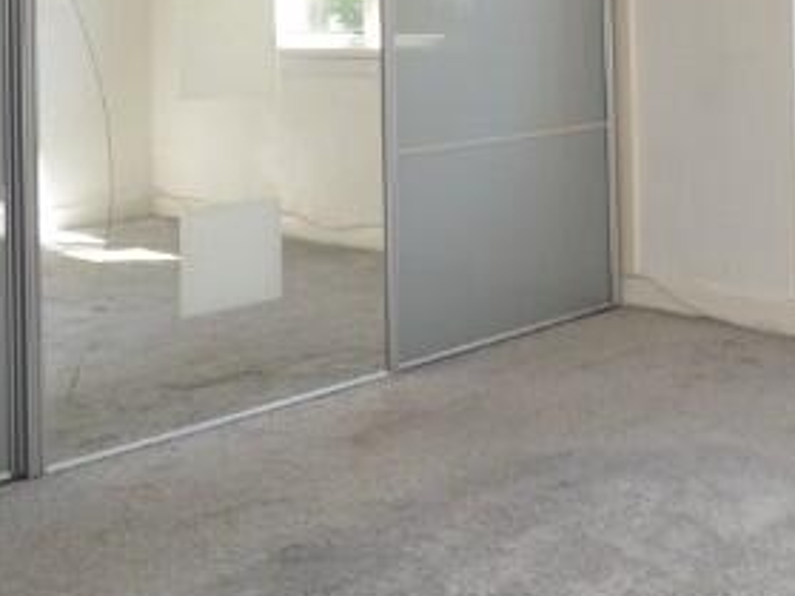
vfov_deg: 25.8
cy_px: -29
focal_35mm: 53
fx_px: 1217
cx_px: 809
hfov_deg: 33.0
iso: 200
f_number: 4.5
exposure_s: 1/80
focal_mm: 10
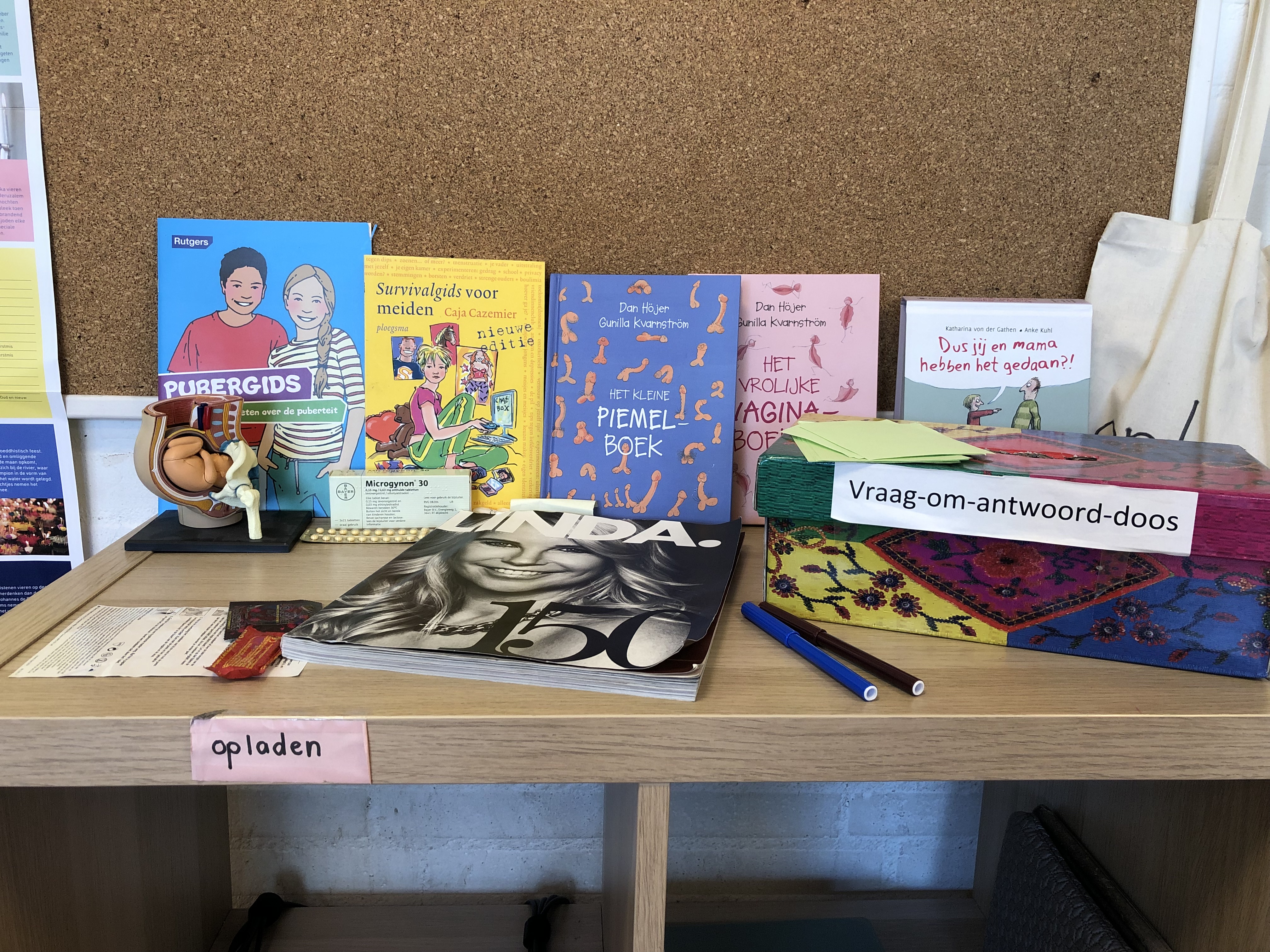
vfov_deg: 49.7
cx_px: 635
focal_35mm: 28
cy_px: 476
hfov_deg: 63.4
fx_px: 1027
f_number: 1.8
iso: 32
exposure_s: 1/24
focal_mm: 3.99
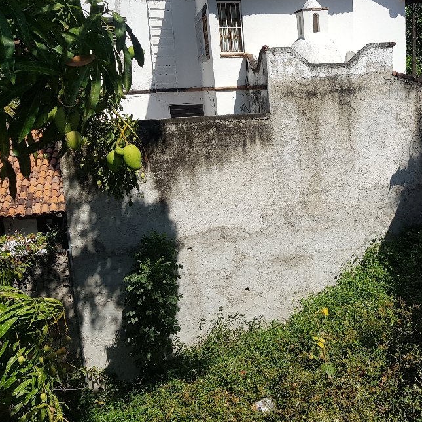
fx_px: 524
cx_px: 308
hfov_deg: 42.7
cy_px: 190
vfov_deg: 43.8
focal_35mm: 38
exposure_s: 1/2672
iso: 40
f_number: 1.7
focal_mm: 4.3
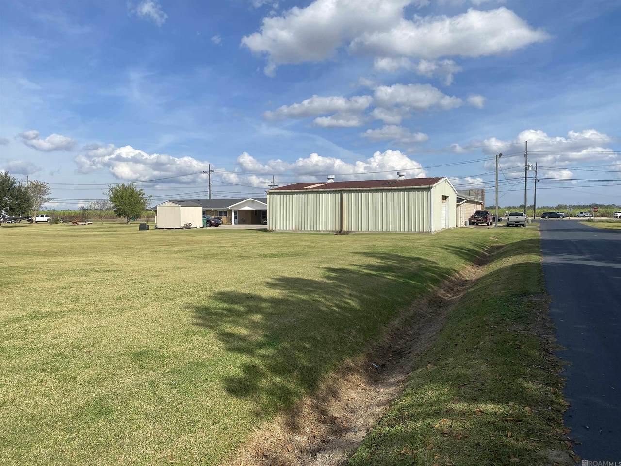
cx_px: 310
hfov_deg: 67.3
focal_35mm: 26
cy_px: 233
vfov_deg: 53.1
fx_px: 466
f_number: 1.8
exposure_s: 1/4274
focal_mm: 4.25
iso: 32
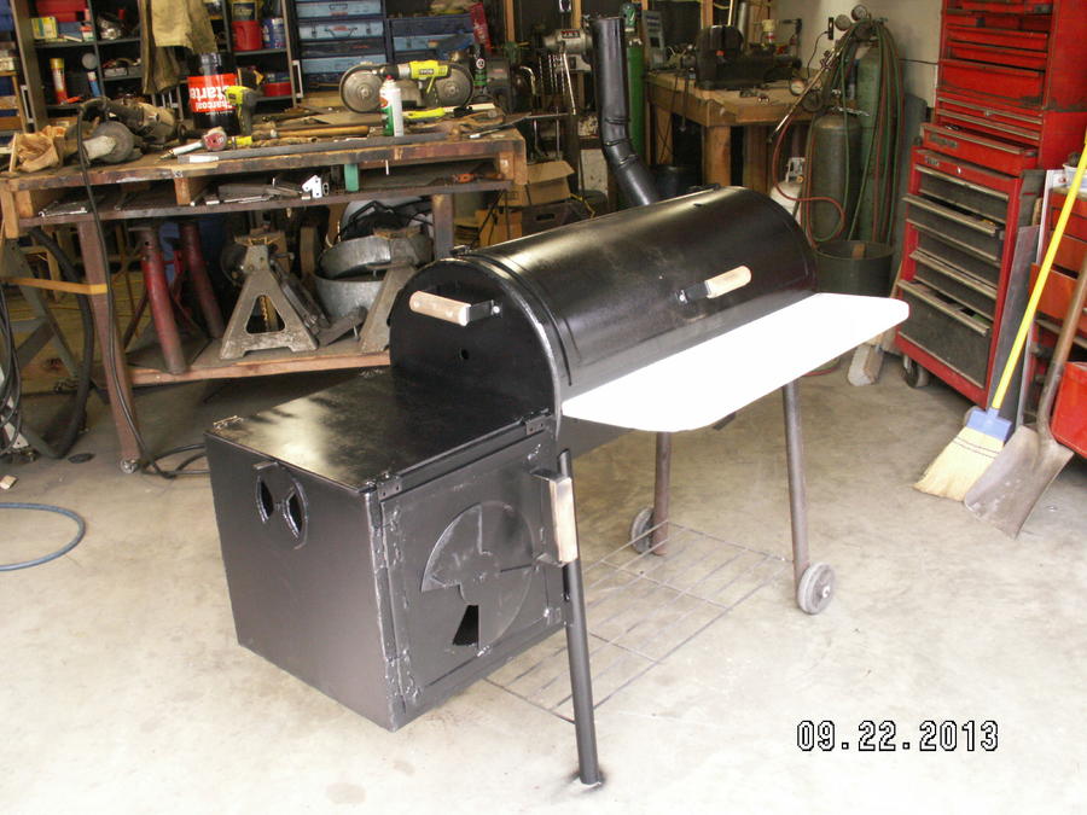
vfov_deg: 40.7
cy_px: 408
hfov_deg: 52.6
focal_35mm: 35
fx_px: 1099
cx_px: 544
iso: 160
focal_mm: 5.86
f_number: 2.8
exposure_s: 1/25
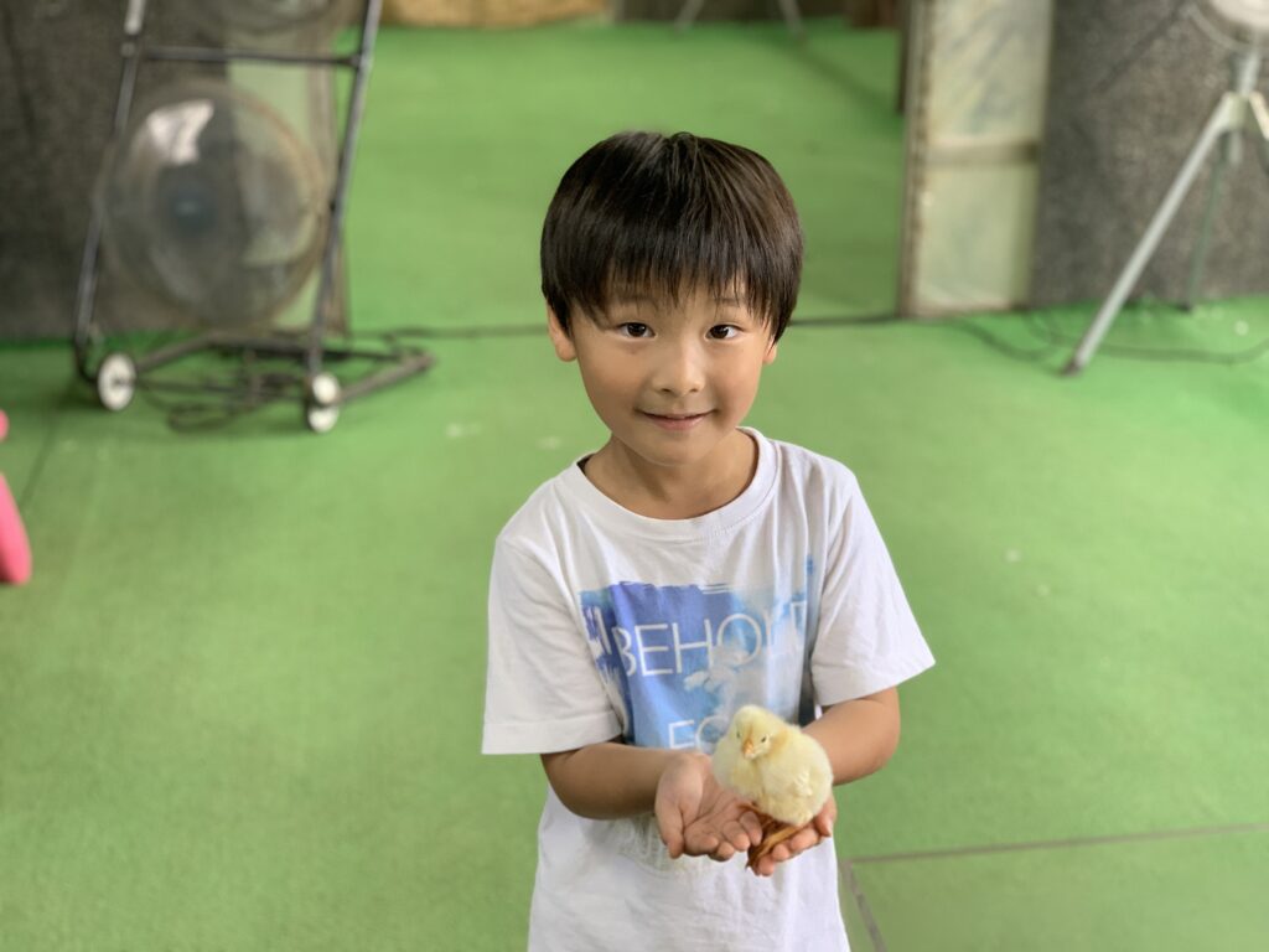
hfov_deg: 36.8
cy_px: 476
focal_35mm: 52
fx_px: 1906
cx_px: 634
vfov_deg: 28.0
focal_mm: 6
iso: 160
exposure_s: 1/50
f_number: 2.4
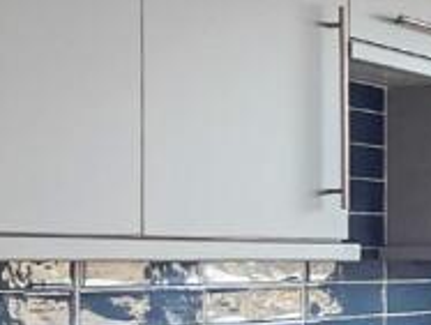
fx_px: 886
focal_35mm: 71
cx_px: 608
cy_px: 293
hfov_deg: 23.2
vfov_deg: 20.4
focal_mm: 2.2
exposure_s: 1/100
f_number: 2.2
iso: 160
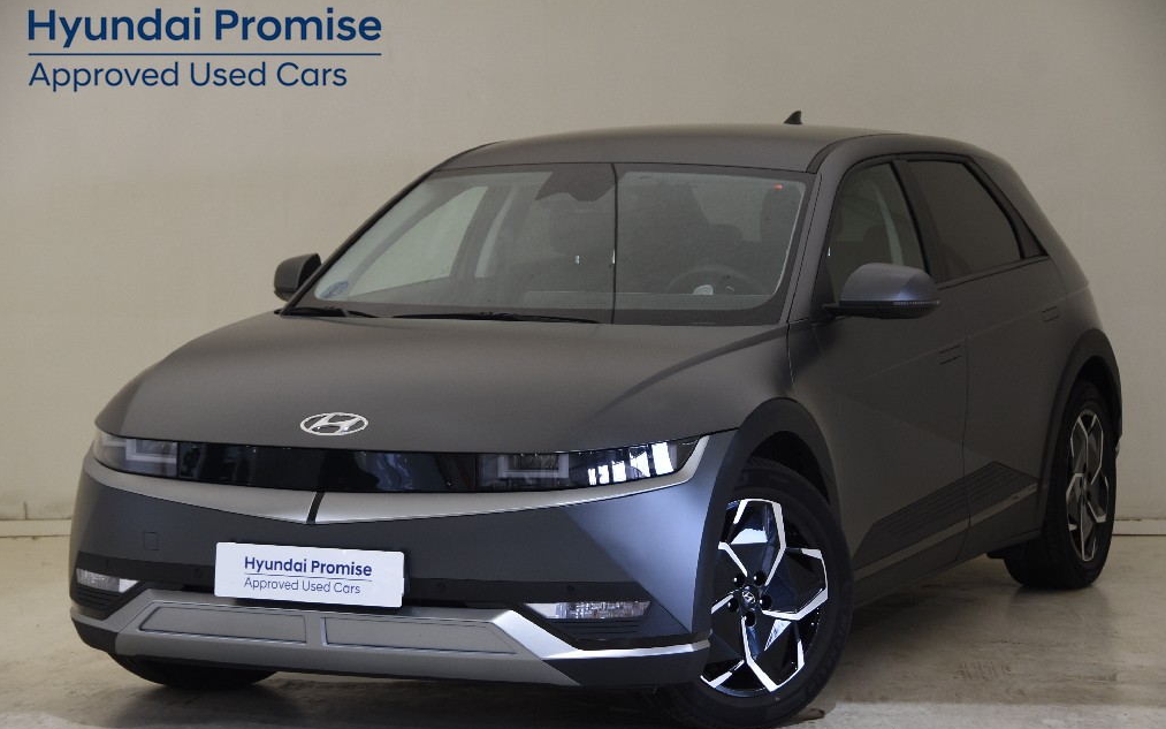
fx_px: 3194
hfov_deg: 20.7
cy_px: 373
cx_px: 587
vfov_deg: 13.0
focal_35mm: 101
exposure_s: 1/15
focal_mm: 65
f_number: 5
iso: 400
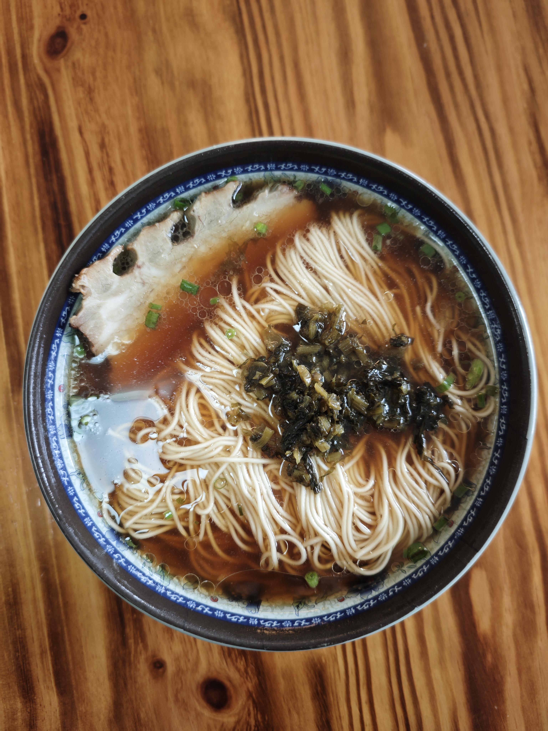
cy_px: 366
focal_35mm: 23
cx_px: 274
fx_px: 485
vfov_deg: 73.9
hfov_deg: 58.9
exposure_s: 1/61.7
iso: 320
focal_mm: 6.55
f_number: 1.6
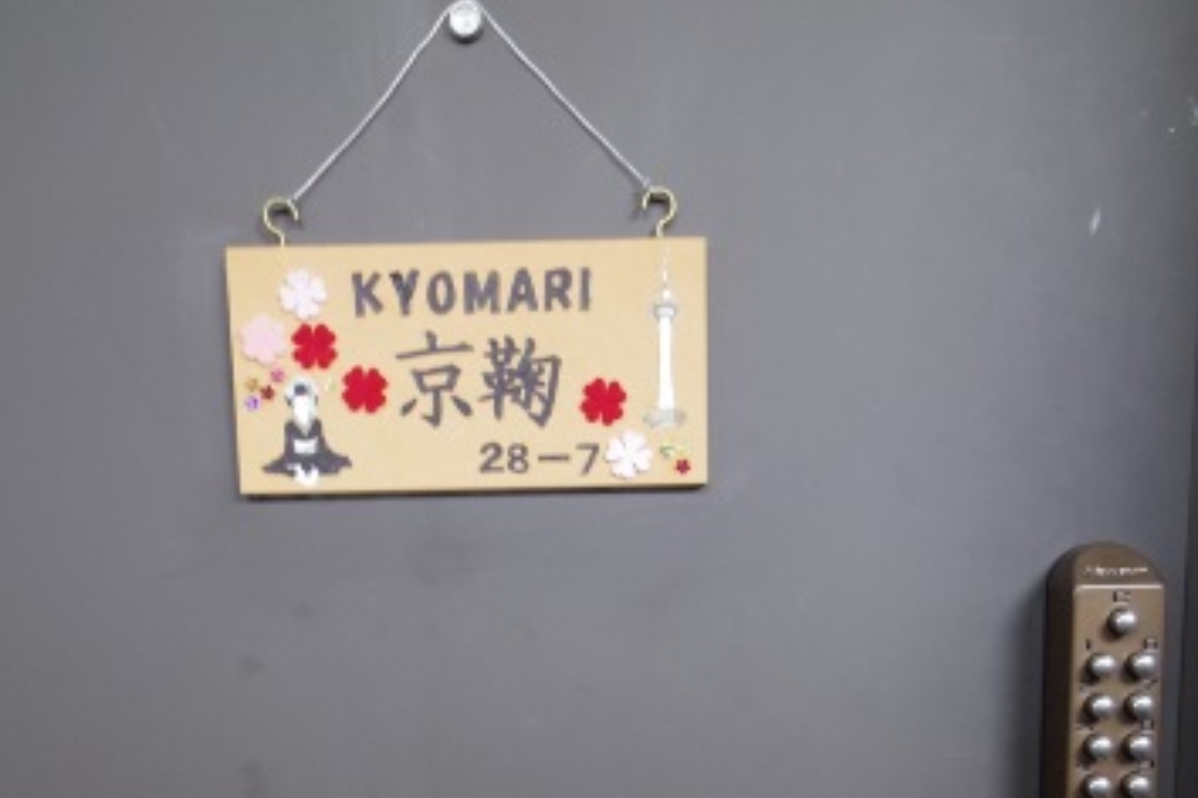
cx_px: 621
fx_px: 1098
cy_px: 788
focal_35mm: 33
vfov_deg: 36.2
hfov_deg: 57.2
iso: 500
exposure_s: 1/40
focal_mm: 4.6
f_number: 3.7
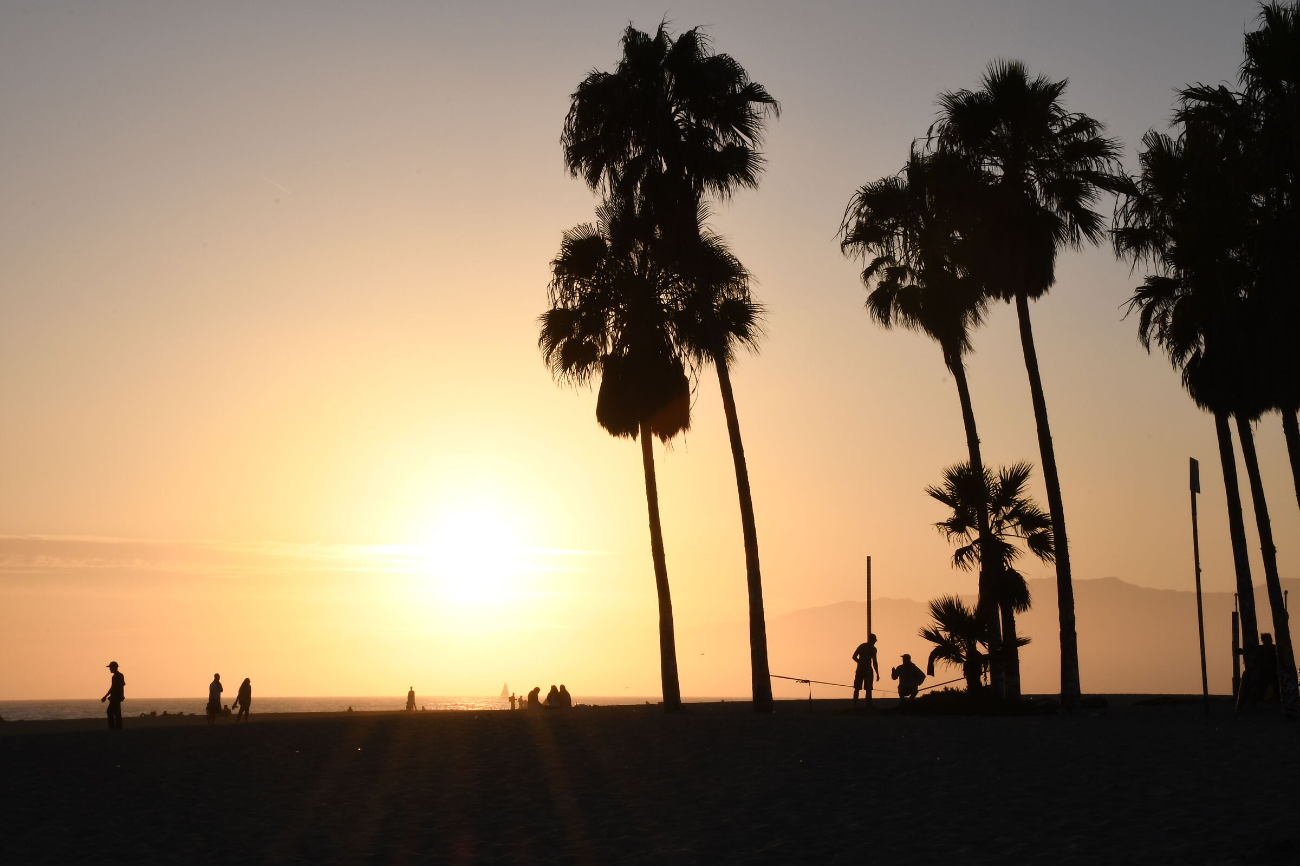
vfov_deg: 18.2
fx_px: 2708
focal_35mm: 75
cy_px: 433
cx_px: 650
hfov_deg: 27.0
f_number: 29
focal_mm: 50
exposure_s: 1/160
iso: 320
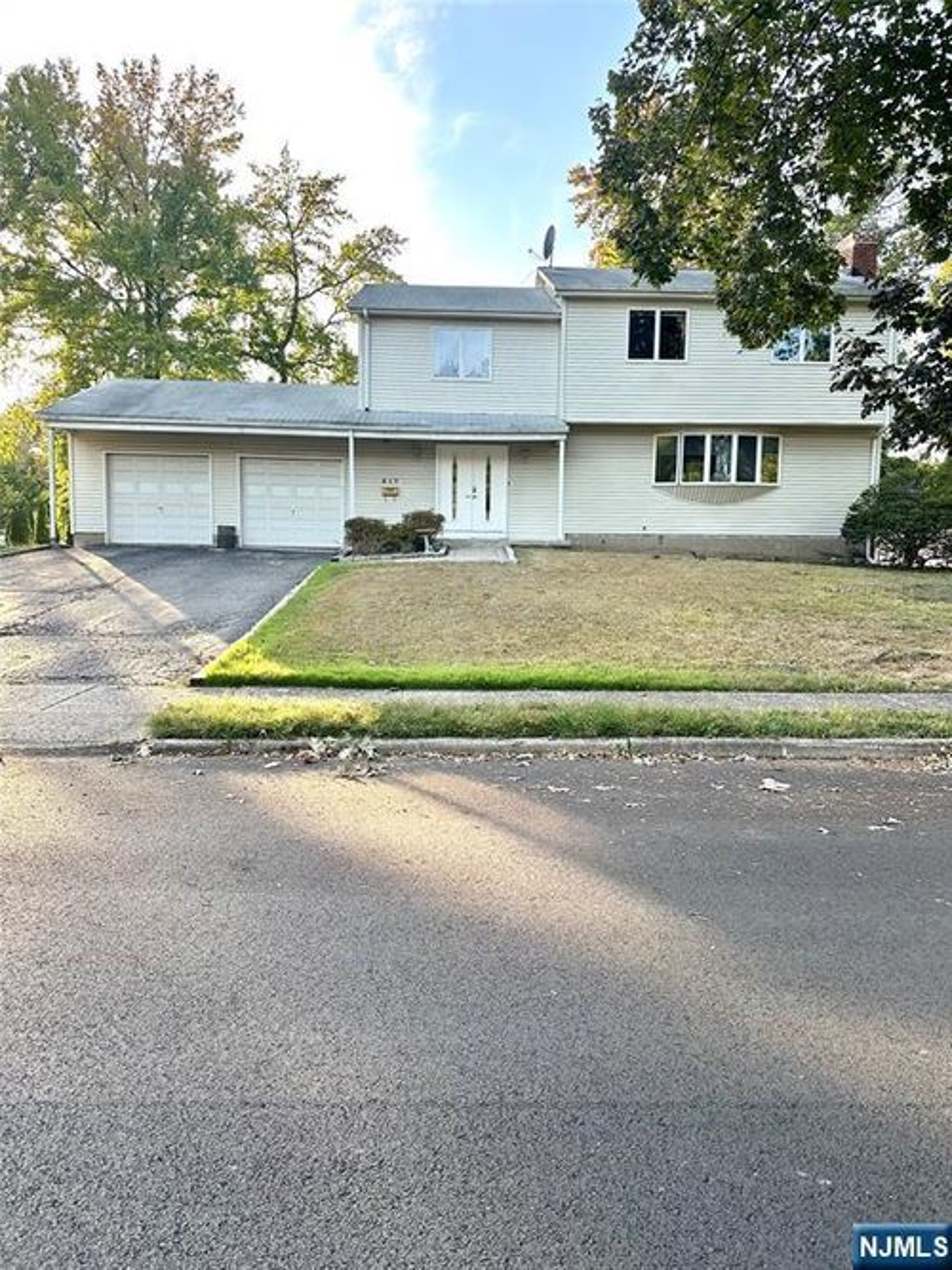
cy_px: 635
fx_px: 880
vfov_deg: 71.6
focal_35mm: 24
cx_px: 476
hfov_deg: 56.8
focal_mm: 6.86
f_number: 1.78
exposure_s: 1/437
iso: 80
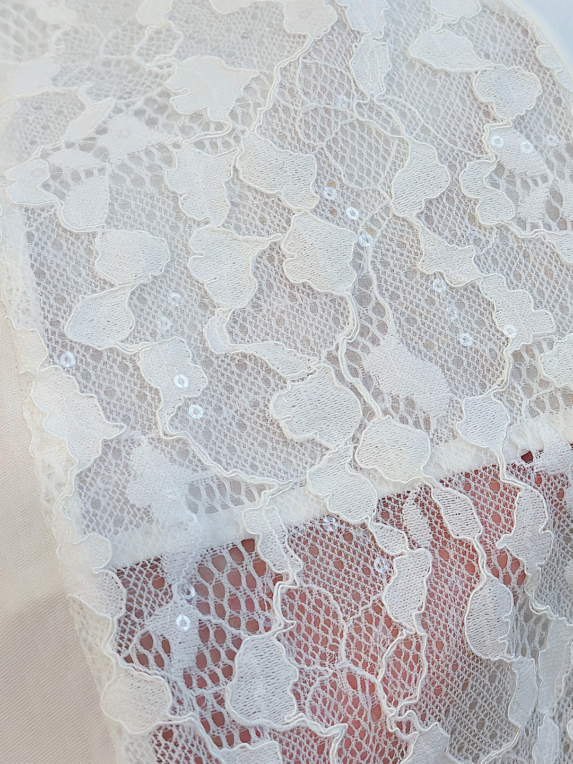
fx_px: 1766
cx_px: 447
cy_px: 282
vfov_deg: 24.3
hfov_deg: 18.3
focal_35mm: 80
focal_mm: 6.86
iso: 125
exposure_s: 1/100
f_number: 1.78
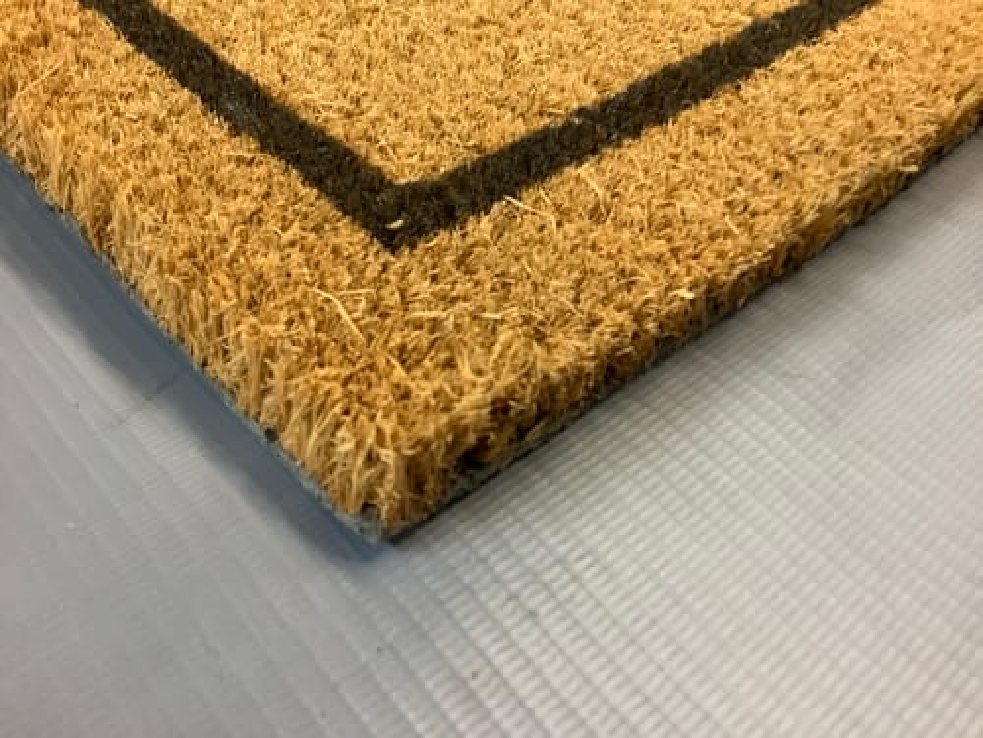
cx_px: 492
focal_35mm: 31
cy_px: 369
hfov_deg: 58.4
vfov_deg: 45.4
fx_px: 880
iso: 400
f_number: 2.4
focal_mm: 3.3
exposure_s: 1/33
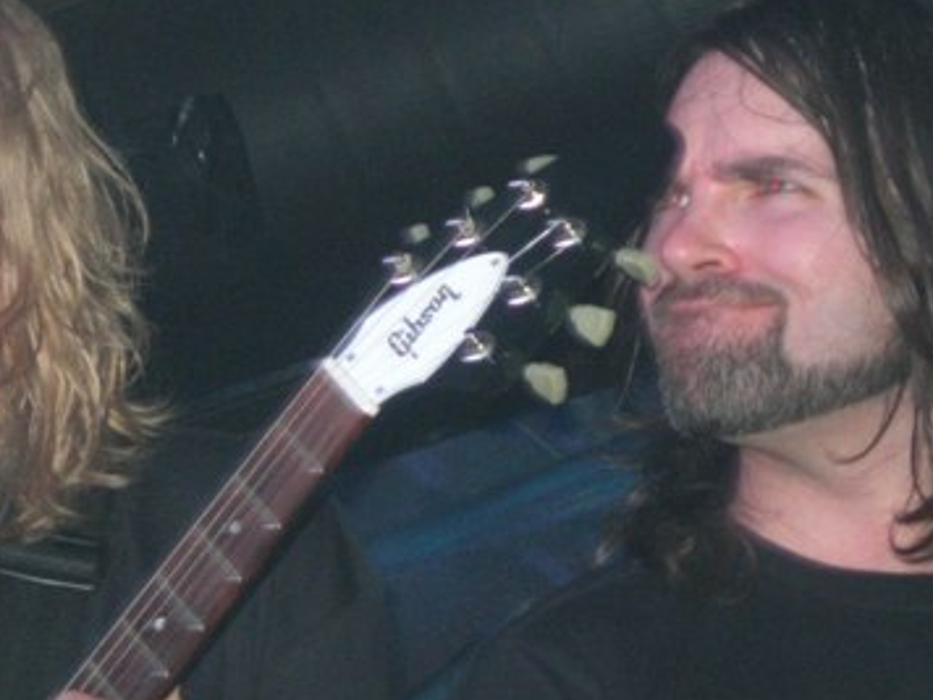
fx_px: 5471
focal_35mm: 203
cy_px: 388
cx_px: 341
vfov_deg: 7.3
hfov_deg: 9.7
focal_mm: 23.4
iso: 176
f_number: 4.9
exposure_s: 1/60.1
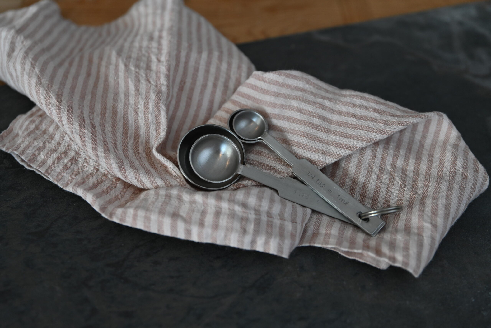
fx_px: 709
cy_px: 164
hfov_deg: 38.2
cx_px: 246
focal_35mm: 52
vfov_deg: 26.0
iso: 320
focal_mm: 52
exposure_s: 1/160
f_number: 3.2
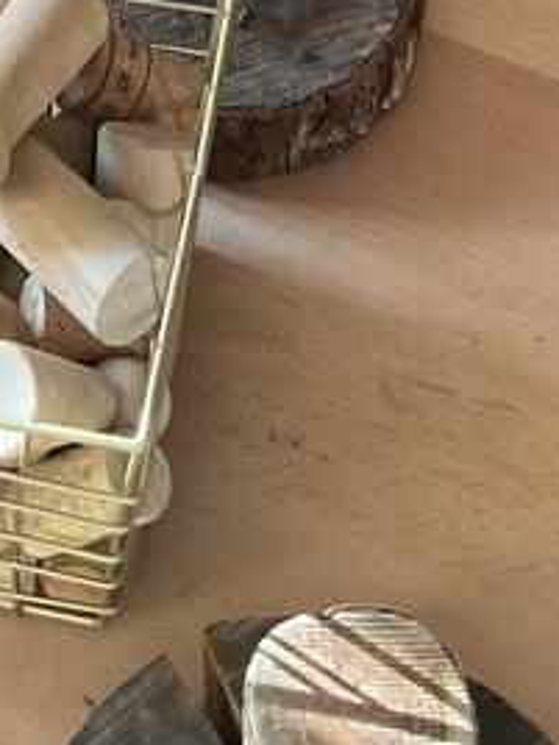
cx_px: -6
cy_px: -425
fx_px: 2390
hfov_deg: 13.2
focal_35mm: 111
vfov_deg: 16.0
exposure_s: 1/50
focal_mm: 3
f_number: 1.8
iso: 100
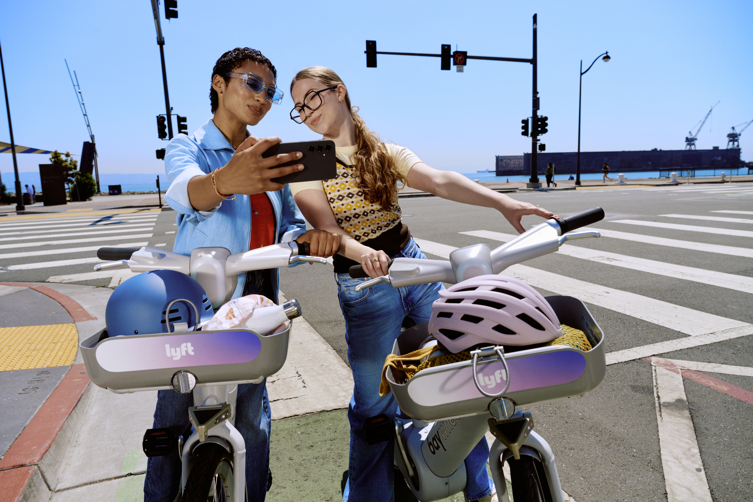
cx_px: 376
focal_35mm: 26
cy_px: 251
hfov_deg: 70.4
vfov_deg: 50.4
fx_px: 533
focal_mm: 25.5
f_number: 6.3
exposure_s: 1/800
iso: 100
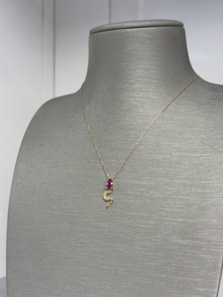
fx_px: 412
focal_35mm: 48
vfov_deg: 39.7
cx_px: 112
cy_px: 148
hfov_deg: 30.3
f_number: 1.78
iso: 50
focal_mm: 6.76
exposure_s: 1/120
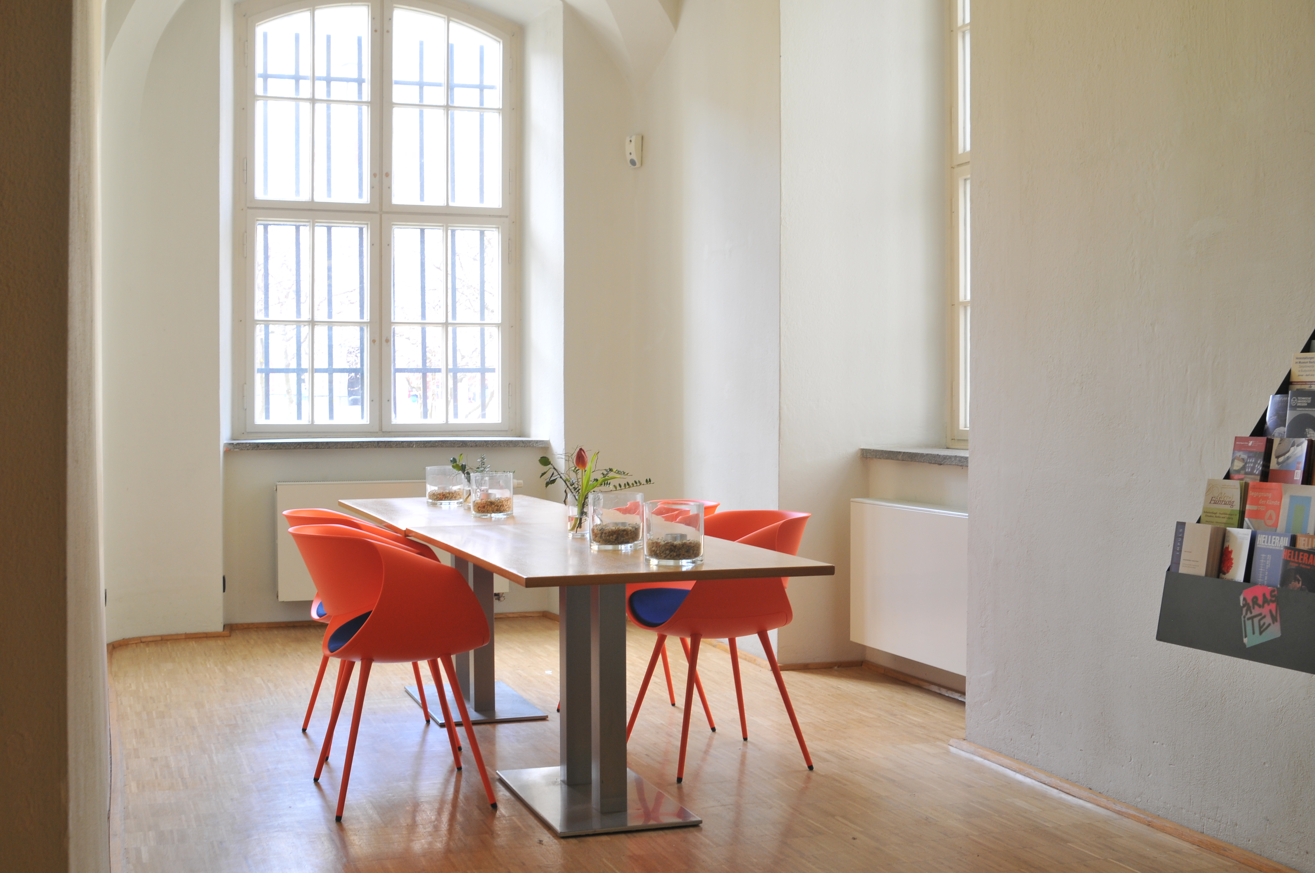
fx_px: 1532
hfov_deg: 46.4
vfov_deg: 31.8
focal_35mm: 42
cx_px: 658
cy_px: 436
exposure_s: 1/5
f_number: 9
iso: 200
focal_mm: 28
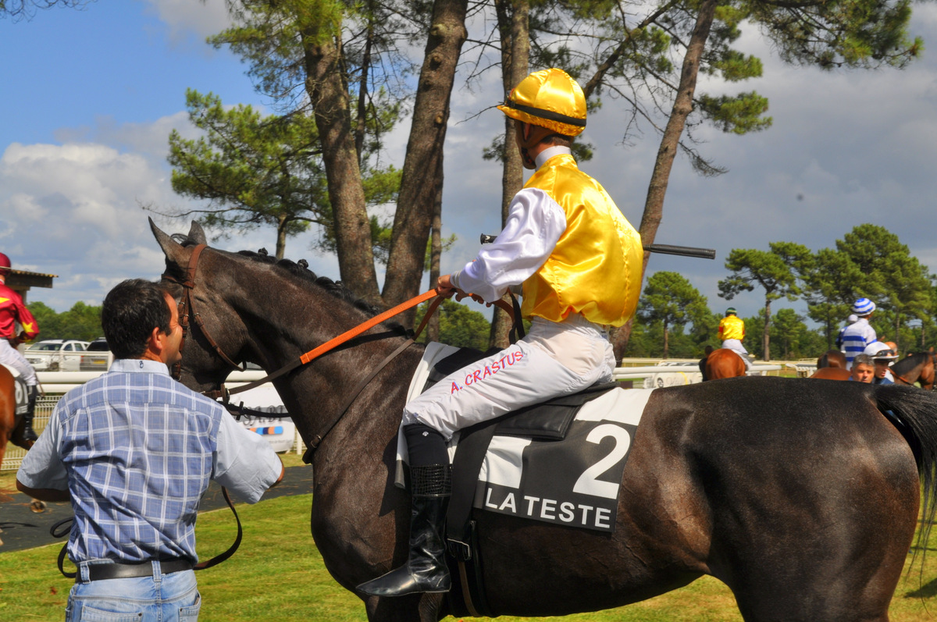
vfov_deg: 21.5
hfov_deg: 31.9
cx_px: 468
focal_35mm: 63
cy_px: 311
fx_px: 1638
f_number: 16
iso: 200
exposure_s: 1/250
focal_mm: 42
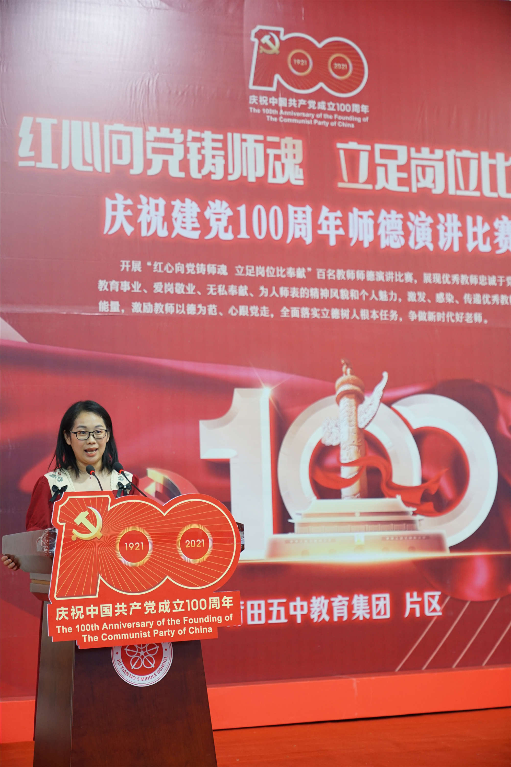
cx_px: 256
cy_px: 384
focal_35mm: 70
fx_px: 1490
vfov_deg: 28.8
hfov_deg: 19.5
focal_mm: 70
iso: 1000
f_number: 2.8
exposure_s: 1/80
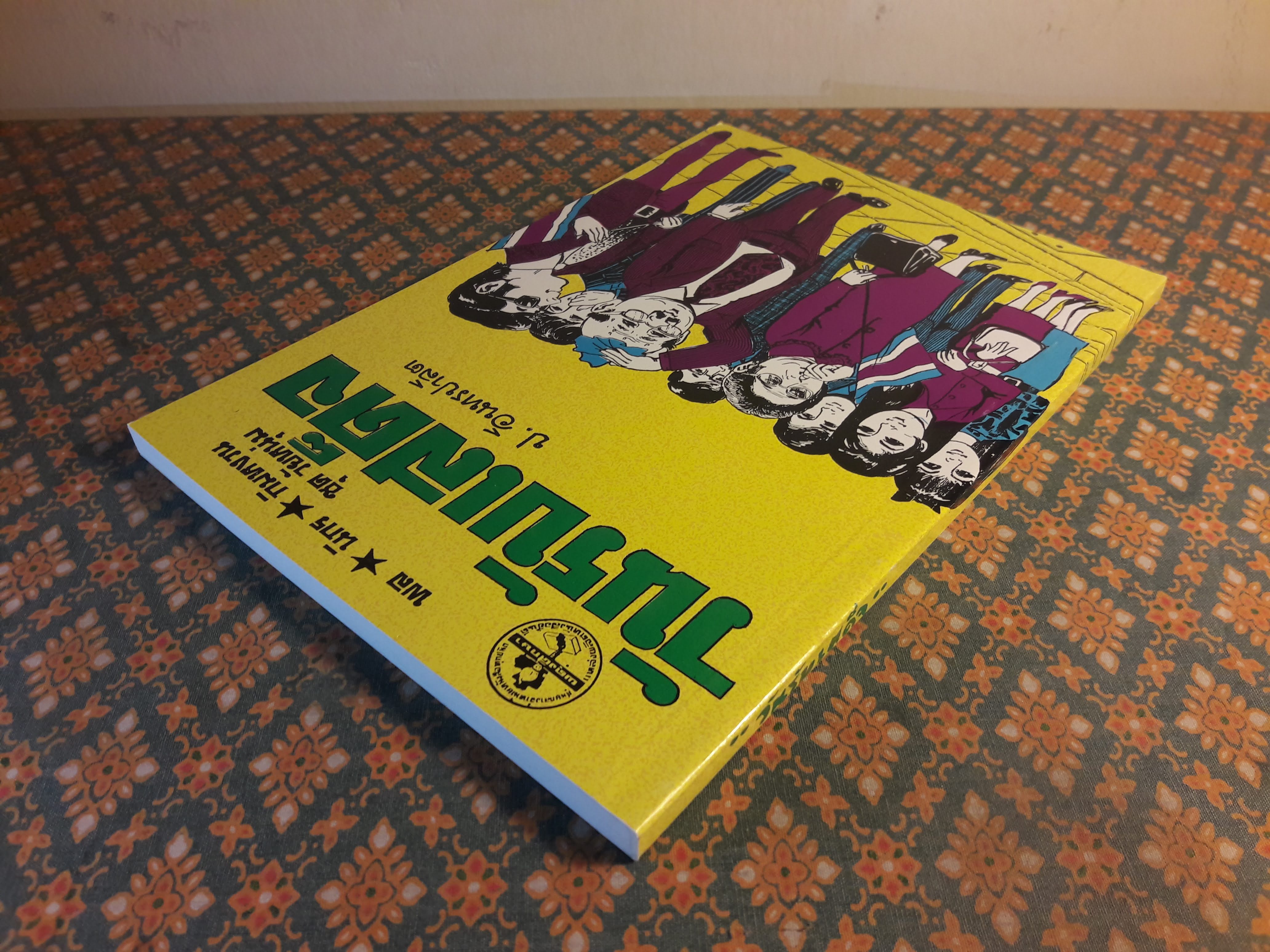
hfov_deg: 63.4
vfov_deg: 49.7
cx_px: 635
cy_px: 476
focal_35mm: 28
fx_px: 1027
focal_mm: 3.7
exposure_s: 1/50
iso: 64
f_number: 1.9
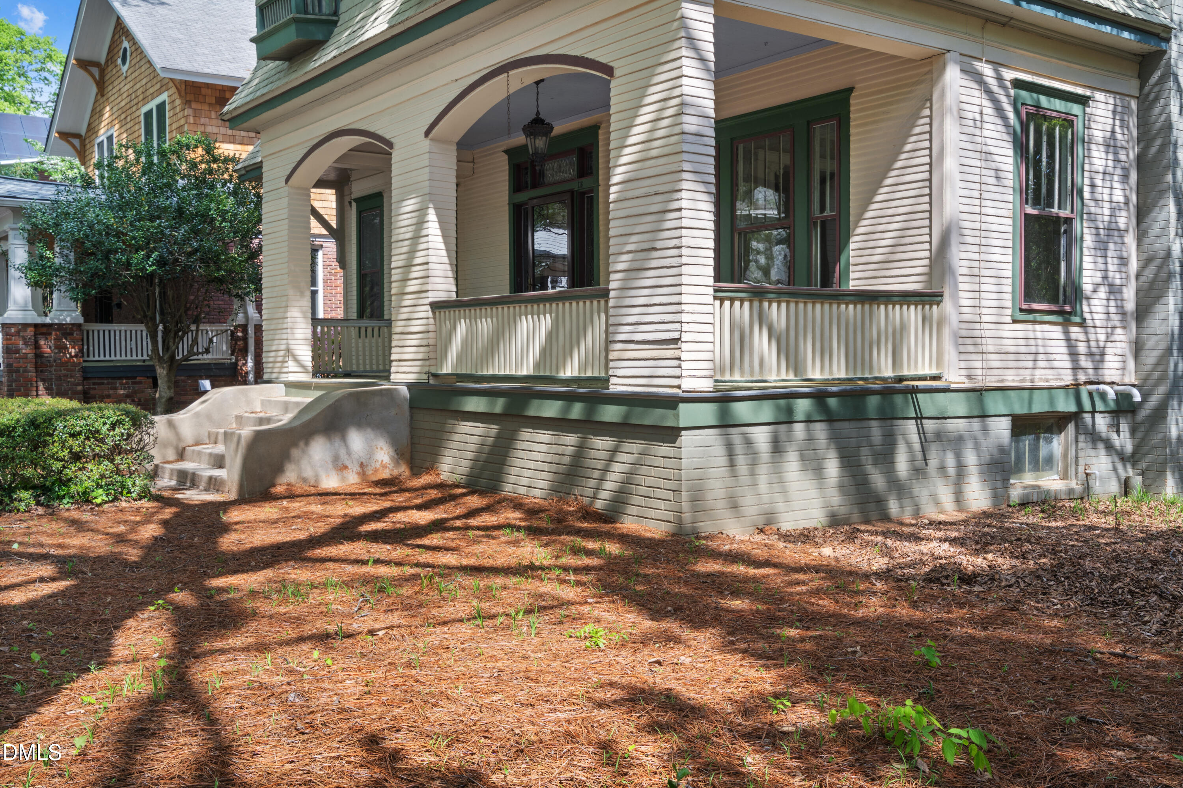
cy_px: 394
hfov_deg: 54.4
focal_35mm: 35
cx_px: 592
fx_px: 1150
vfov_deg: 37.8
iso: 125
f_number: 14
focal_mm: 35
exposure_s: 1/60
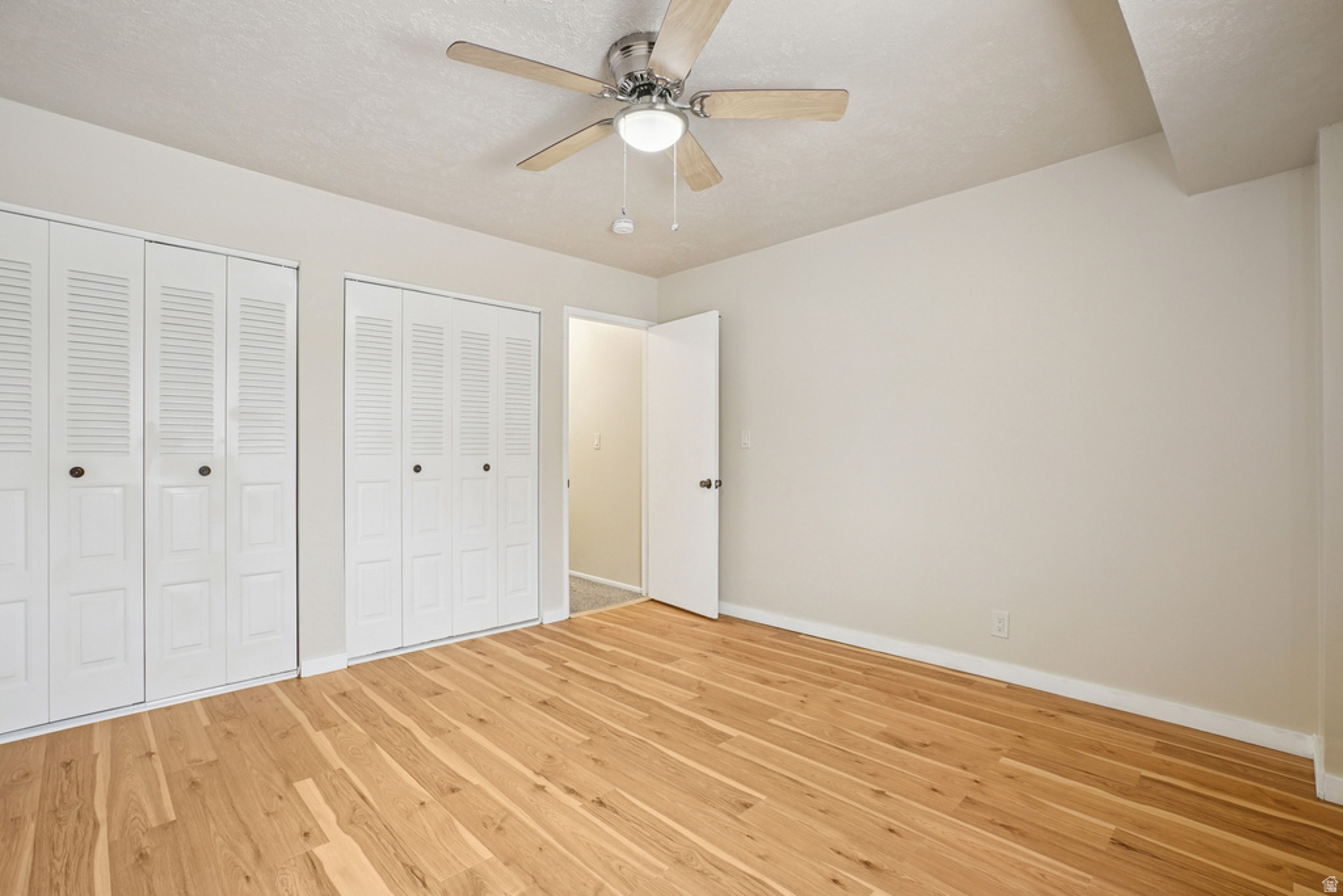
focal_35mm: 16
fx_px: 597
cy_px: 448
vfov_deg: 73.8
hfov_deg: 96.7
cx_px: 672
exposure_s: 1/13
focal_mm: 16
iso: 400
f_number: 8
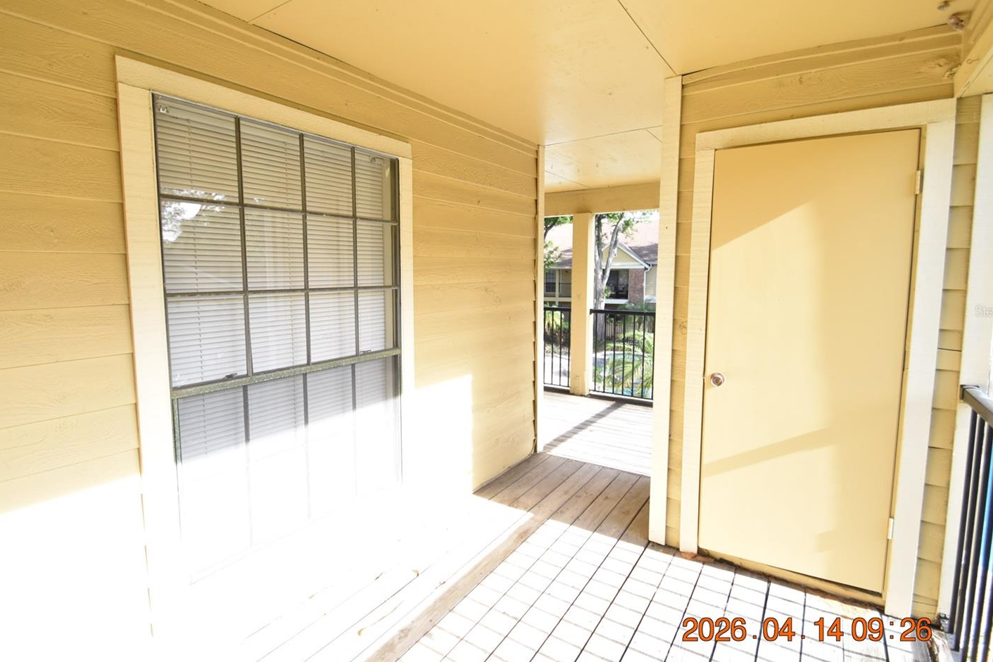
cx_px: 475
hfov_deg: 93.2
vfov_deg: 70.4
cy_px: 311
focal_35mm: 17
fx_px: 469
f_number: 3.5
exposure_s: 1/750
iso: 800
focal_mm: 10
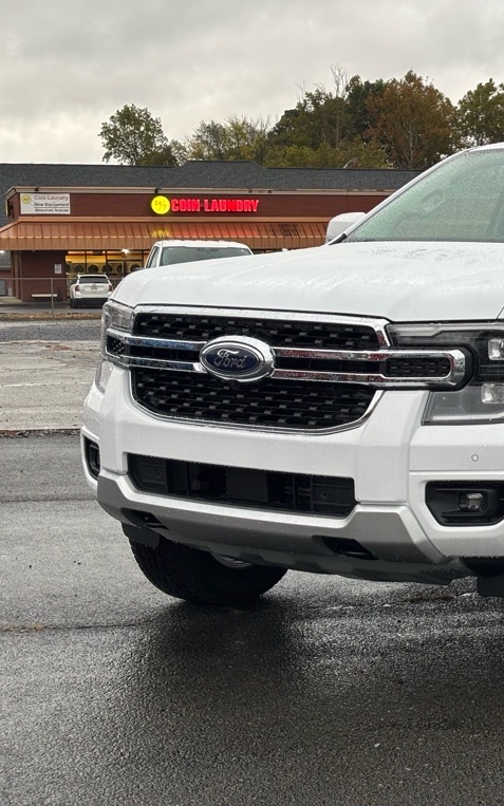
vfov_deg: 27.8
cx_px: 527
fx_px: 1626
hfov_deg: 17.1
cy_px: 404
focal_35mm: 74
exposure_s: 1/72
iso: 50
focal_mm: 5.96
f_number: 1.6
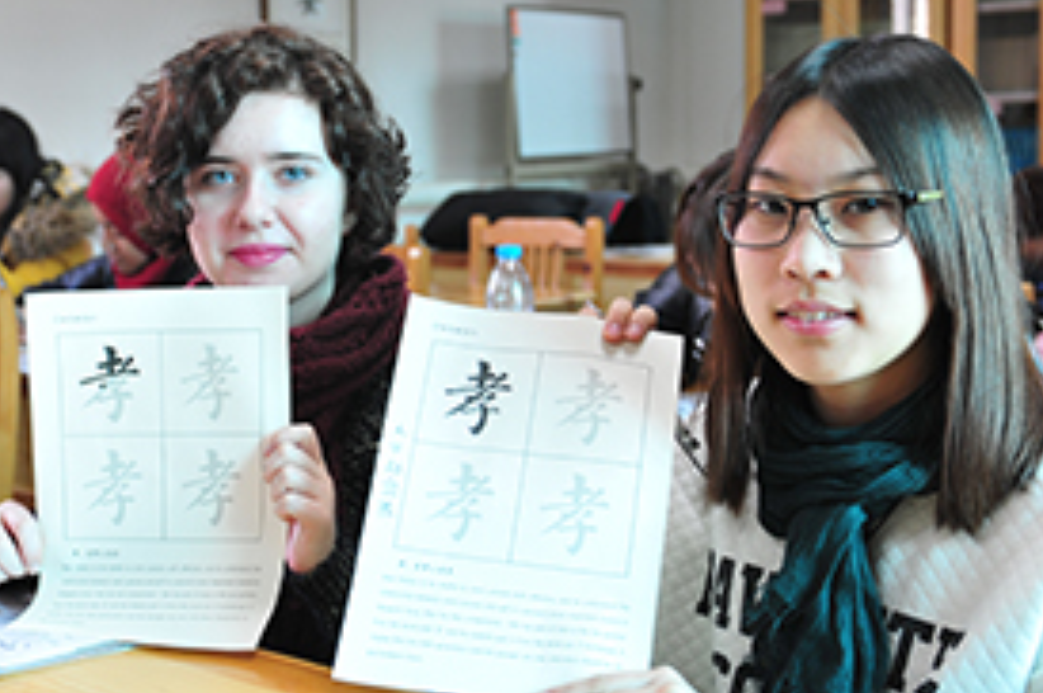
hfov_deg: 35.6
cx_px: 419
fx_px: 1620
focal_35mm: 56
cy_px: 286
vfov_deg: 24.1
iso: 250
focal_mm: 26
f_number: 3.2
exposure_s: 1/40
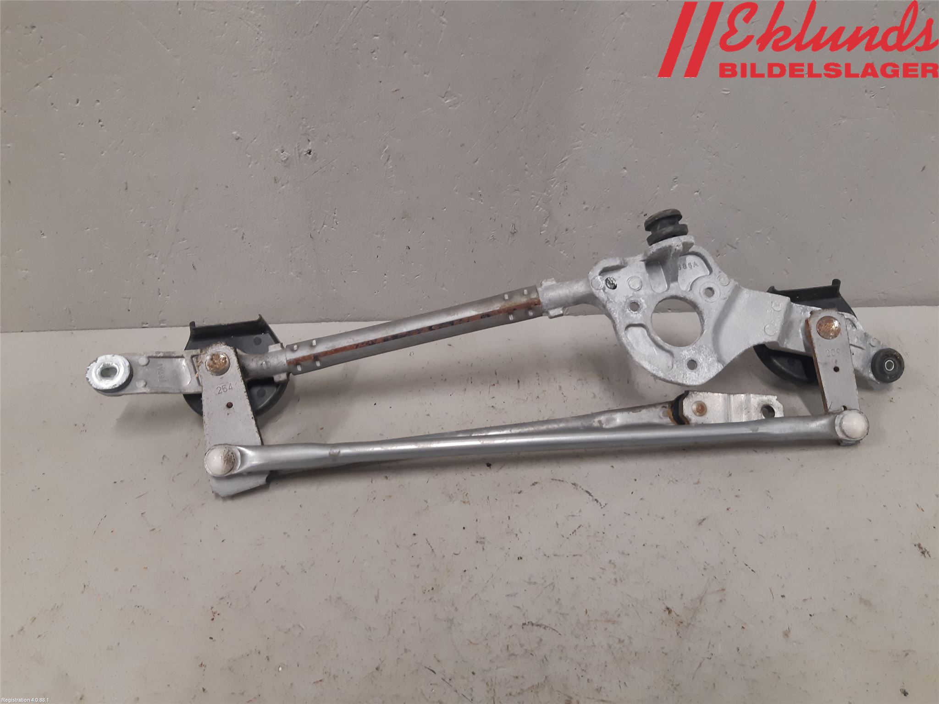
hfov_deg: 67.3
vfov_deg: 53.1
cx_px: 470
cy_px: 352
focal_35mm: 26
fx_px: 705
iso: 125
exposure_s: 1/50
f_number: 1.7
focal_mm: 3.93
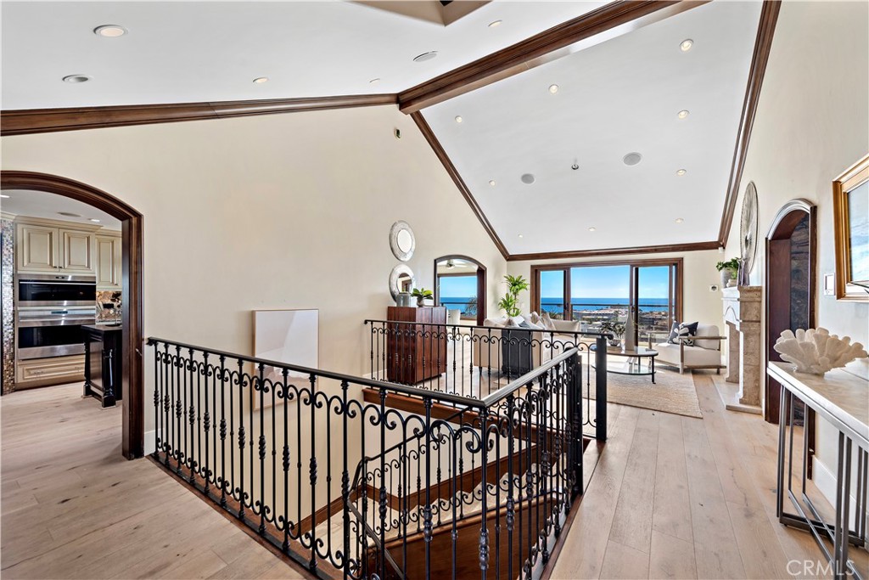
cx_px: 434
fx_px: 338
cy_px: 290
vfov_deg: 81.2
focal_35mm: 14
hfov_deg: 104.2
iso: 125
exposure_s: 1/400
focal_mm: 14
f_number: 7.1
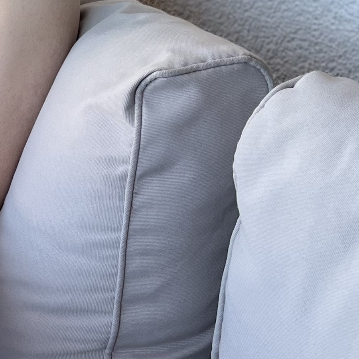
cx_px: -205
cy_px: 263
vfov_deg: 16.8
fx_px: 1209
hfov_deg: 15.4
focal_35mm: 103
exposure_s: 1/165
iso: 40
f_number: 1.6
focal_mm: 5.1
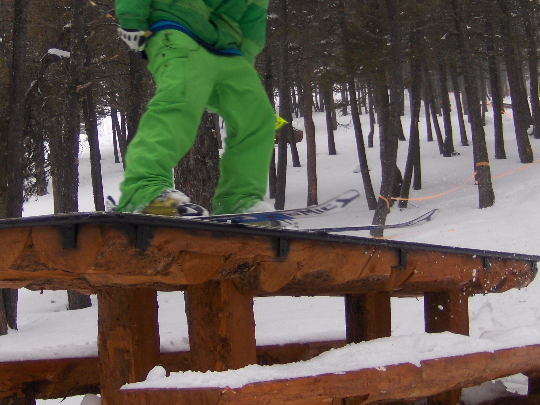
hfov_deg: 34.7
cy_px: 122
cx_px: 194
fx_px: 858
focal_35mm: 55
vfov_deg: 26.3
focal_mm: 7.5
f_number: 2.8
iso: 100
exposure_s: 1/324
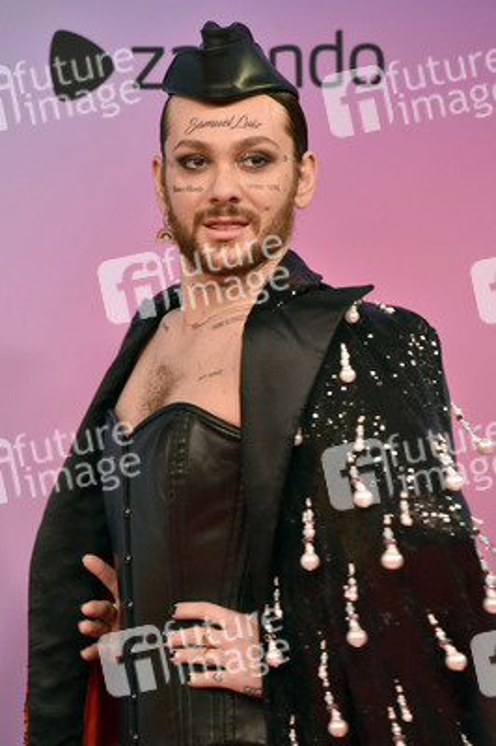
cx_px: 248
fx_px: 4140
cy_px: 373
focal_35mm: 200
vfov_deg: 10.3
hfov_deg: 6.9
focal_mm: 200
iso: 2000
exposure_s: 1/200
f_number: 5.6
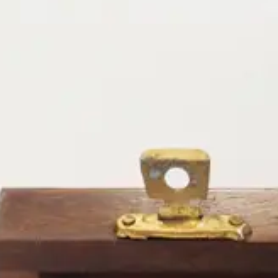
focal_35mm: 254
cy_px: 268
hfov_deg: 6.6
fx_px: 2308
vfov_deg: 6.9
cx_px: 617
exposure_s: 1/125
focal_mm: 23
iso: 1600
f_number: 5.6
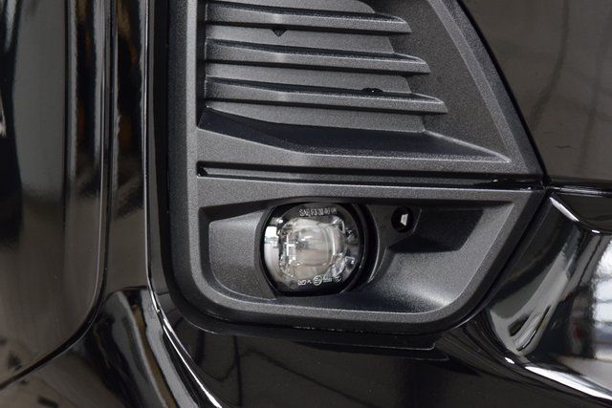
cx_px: 306
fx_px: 1785
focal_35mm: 105
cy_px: 204
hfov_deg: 19.5
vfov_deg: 13.0
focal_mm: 70
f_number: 4.5
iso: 1600
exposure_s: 1/30
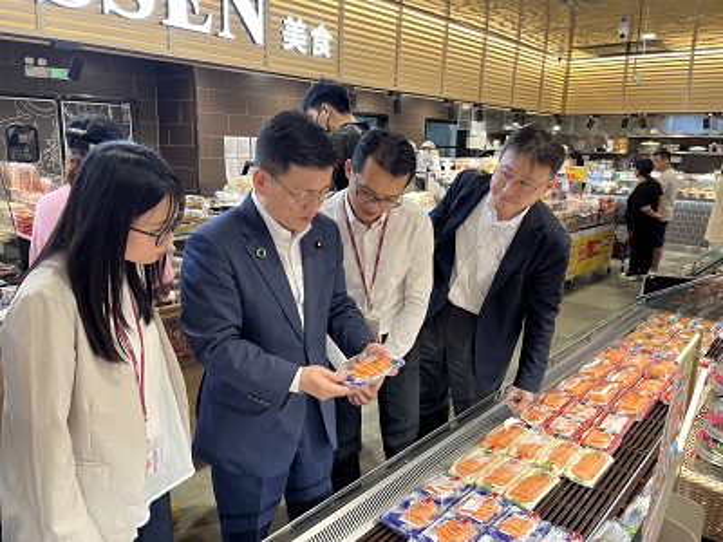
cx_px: 362
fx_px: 543
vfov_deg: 53.1
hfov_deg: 67.3
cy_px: 271
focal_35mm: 26
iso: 125
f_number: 1.6
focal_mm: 5.1
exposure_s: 1/100
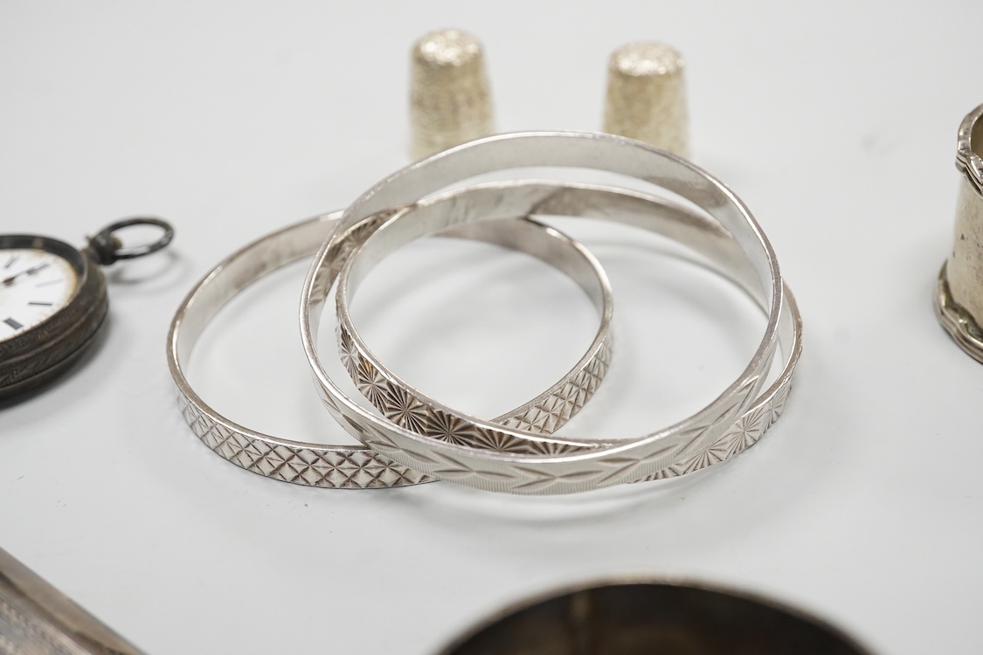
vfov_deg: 29.9
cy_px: 328
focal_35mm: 45
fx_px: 1229
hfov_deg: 43.6
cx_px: 492
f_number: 11
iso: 2500
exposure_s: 1/200
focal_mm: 30
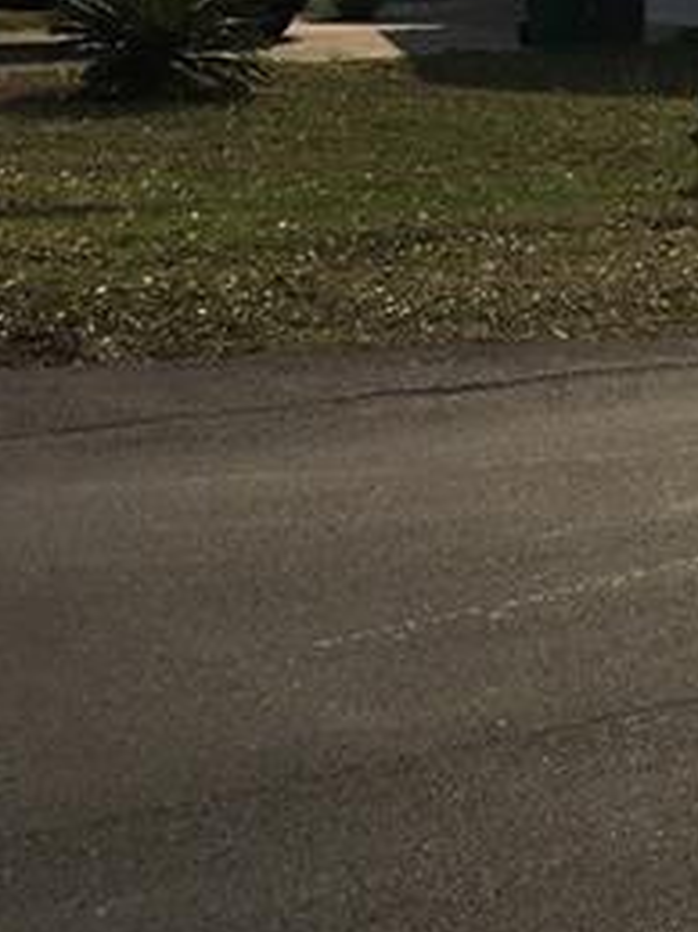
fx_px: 2314
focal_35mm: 86
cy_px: -4
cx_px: 946
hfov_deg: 16.1
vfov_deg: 21.9
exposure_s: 1/4274
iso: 25
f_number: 2.2
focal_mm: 4.15
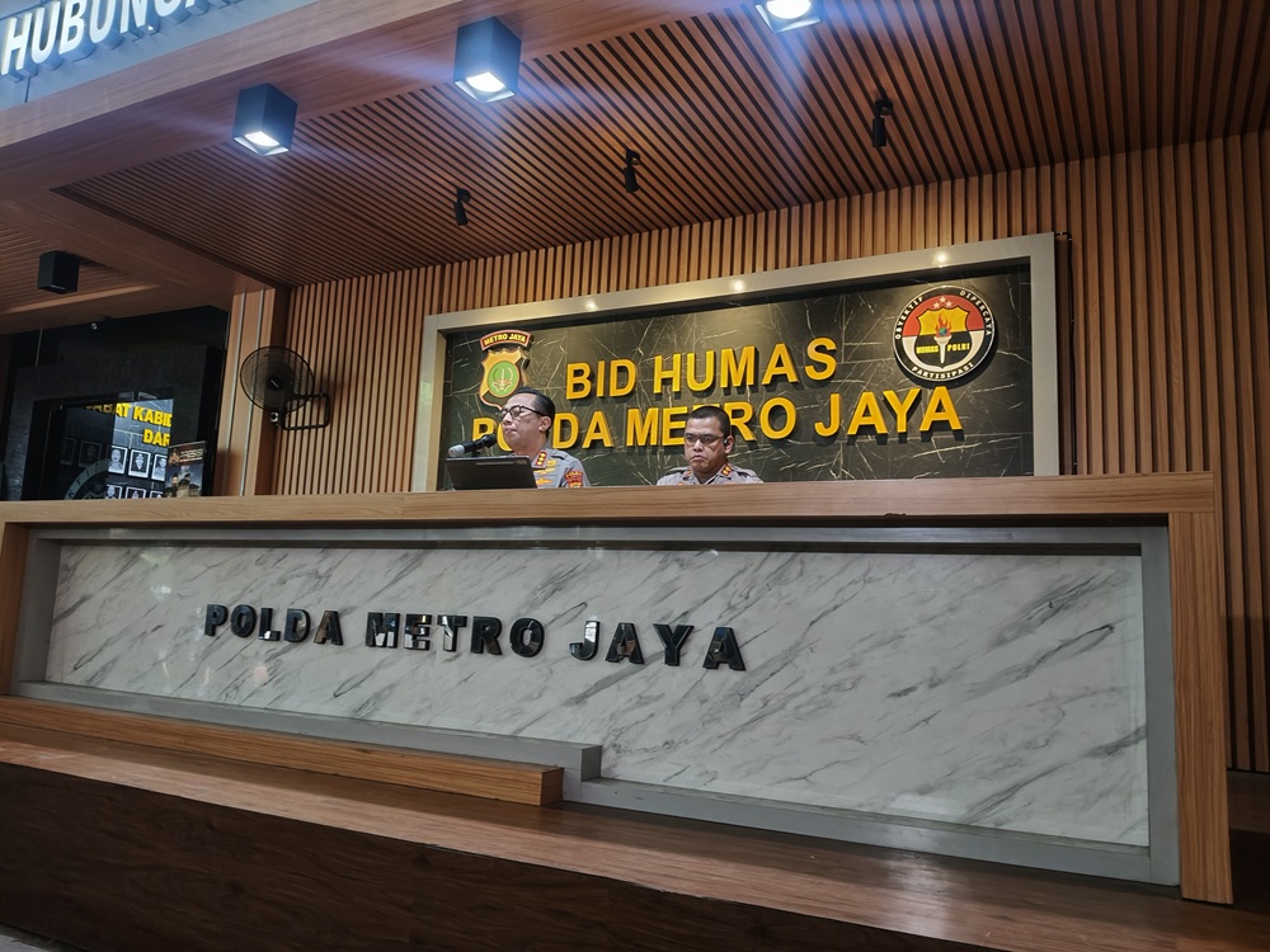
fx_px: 954
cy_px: 476
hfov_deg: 67.3
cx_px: 635
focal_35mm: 26
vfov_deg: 53.1
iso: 1000
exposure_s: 1/33.4
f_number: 1.8
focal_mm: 4.84
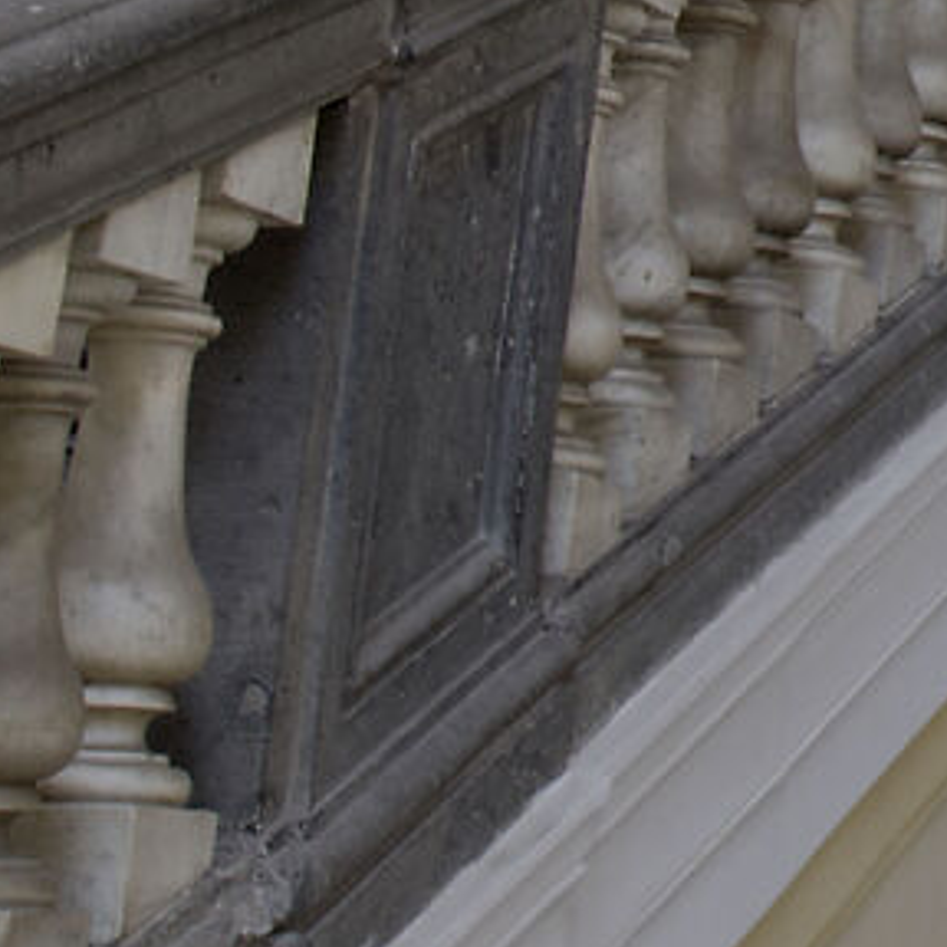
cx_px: 2325
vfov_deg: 11.1
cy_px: -636
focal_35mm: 149
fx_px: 4612
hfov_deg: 10.1
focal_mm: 21
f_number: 5.6
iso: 100
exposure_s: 1/60
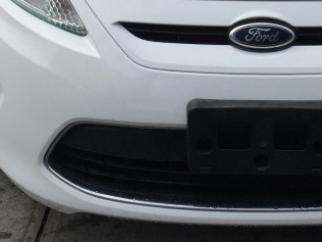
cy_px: -36
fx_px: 874
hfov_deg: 20.8
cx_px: 210
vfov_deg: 15.3
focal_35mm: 94
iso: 32
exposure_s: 1/4405
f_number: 2.2
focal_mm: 4.15
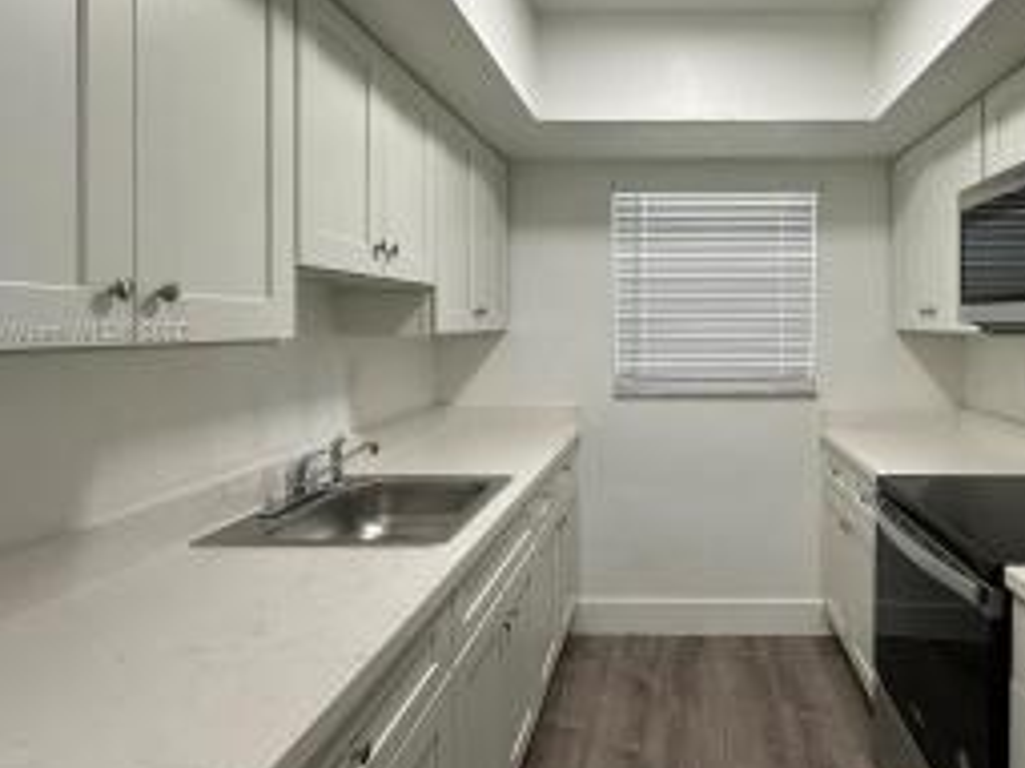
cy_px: 334
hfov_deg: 74.4
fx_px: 651
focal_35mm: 22
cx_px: 671
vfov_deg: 60.8
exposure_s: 1/120
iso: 160
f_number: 2.2
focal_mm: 2.22
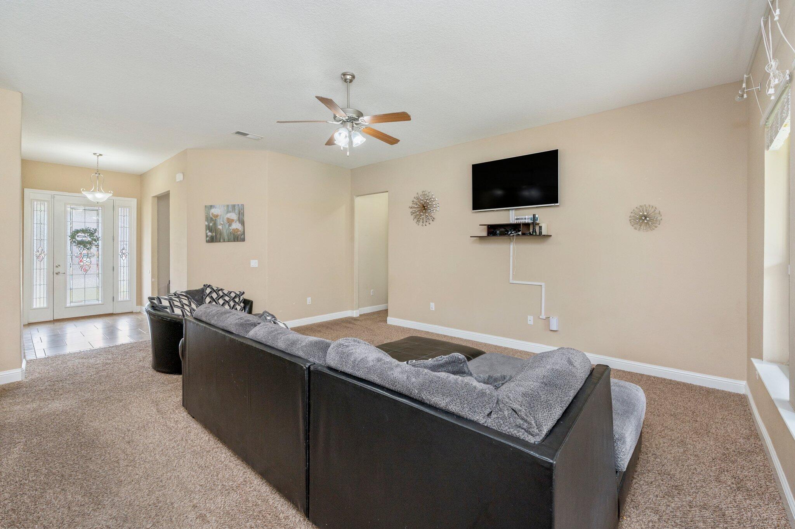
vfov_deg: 77.2
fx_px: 331
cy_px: 264
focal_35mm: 15
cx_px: 398
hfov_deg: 100.4
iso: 640
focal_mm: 15
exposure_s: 1/25
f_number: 8
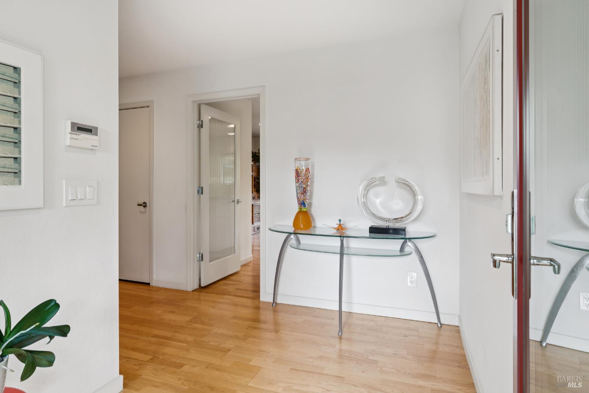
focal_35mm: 20
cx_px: 294
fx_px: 327
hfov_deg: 84.0
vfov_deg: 61.9
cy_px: 196
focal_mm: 20
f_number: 11
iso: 320
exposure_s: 1/13
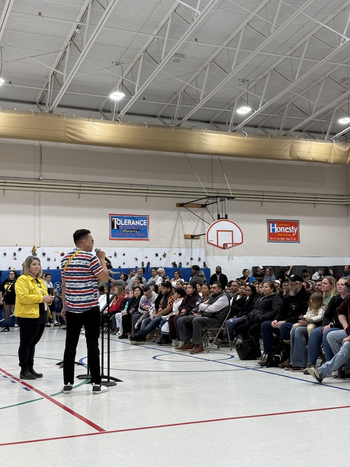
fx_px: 647
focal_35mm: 48
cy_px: 234
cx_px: 175
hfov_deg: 30.3
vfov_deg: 39.7
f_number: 1.78
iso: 125
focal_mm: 6.76
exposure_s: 1/121
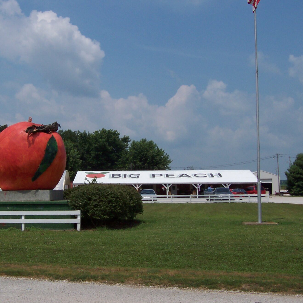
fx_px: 545
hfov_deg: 30.9
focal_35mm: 55
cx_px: 110
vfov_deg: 31.1
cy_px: 154
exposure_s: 1/1000
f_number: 6.7
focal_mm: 6.7
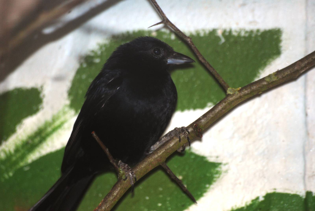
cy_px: 106
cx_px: 158
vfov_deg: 3.1
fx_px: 3942
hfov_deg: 4.6
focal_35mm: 450
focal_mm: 300
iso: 200
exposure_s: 1/60
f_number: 5.6
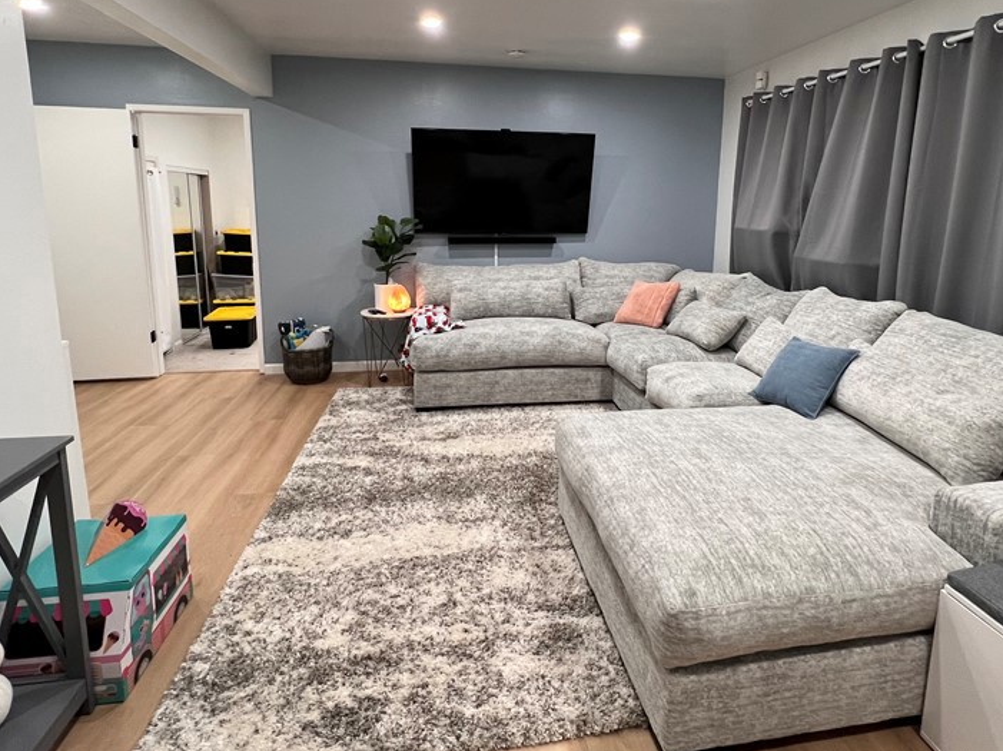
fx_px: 550
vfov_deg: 68.0
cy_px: 300
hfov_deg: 84.5
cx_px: 548
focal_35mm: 19
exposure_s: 1/60
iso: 200
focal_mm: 1.57
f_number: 1.8
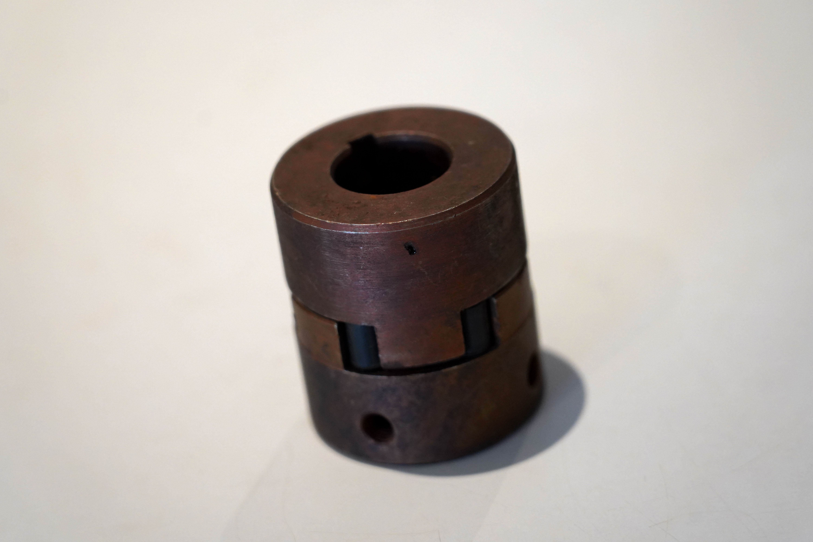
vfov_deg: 13.0
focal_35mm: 105
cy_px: 271
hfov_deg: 19.5
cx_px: 406
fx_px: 2371
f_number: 4
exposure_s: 1/160
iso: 2000
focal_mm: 105
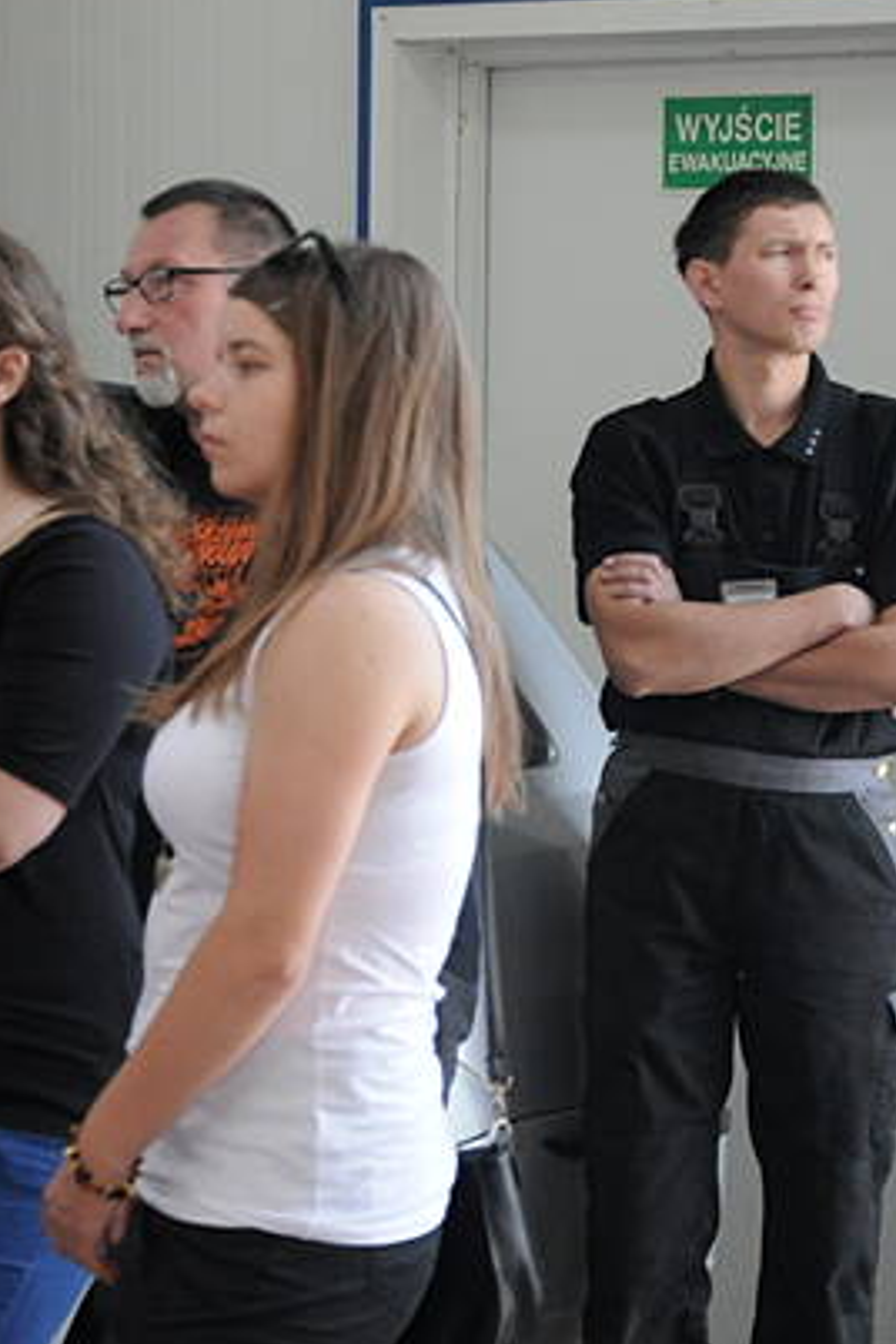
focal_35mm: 152
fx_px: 5674
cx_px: 685
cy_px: 710
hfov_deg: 9.0
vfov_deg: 13.5
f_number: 5.6
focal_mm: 48
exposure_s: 1/160
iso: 800
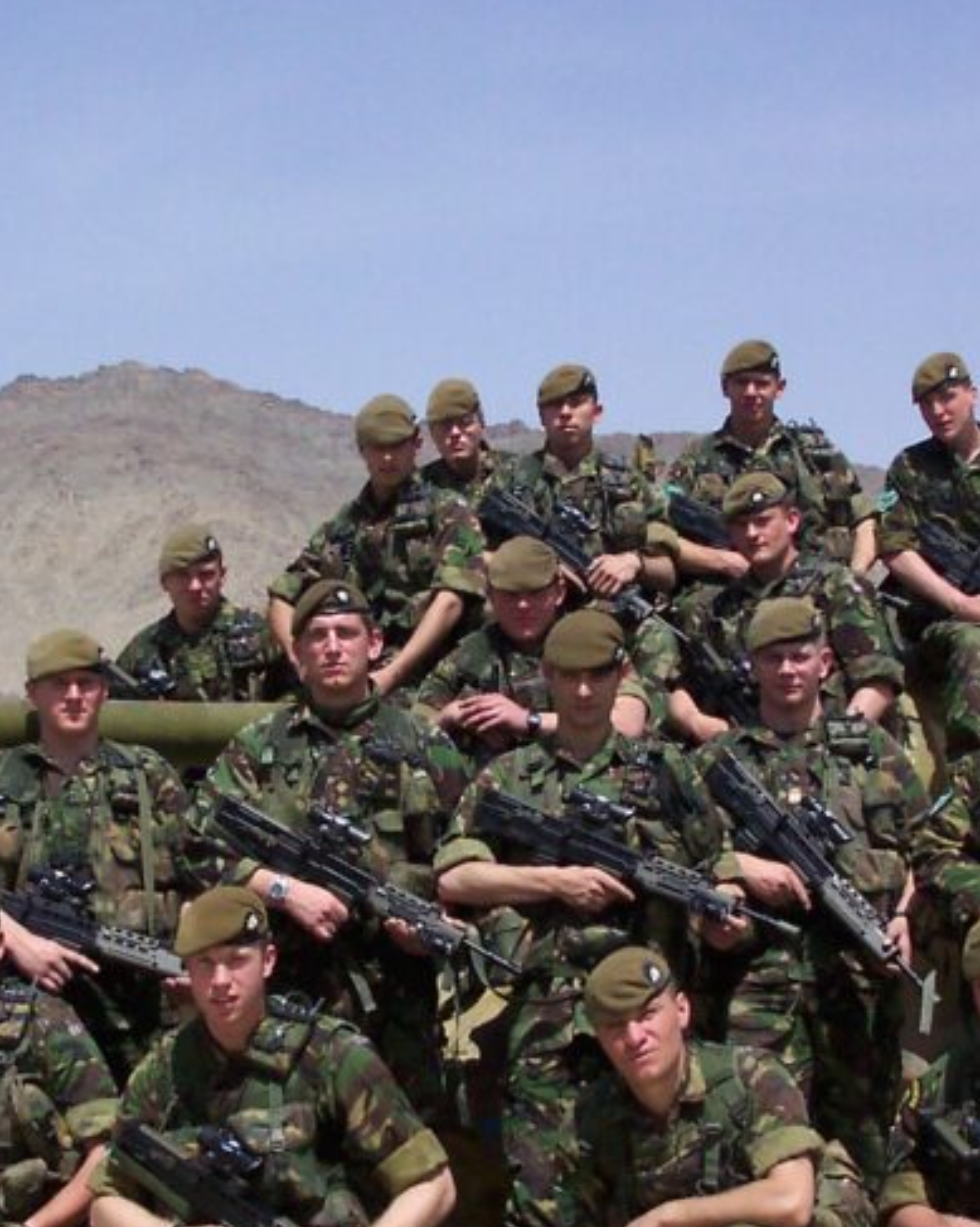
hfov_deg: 18.9
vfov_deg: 23.5
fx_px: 2939
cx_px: 360
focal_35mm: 81
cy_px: 716
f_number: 9.5
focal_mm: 7.5
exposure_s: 1/250
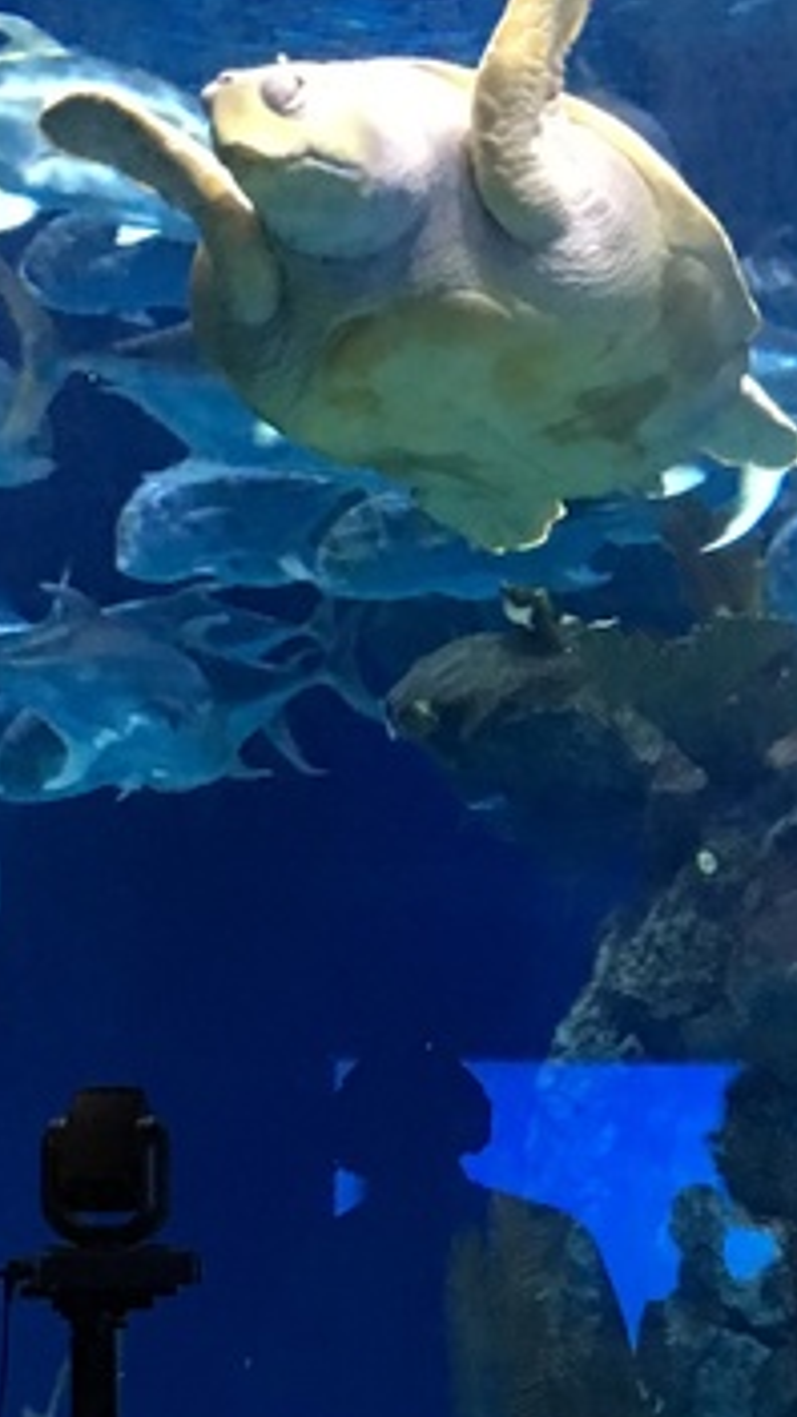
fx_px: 3456
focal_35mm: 92
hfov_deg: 13.1
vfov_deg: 22.8
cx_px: 676
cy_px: 1155
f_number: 2.2
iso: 80
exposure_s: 1/4
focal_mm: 4.15
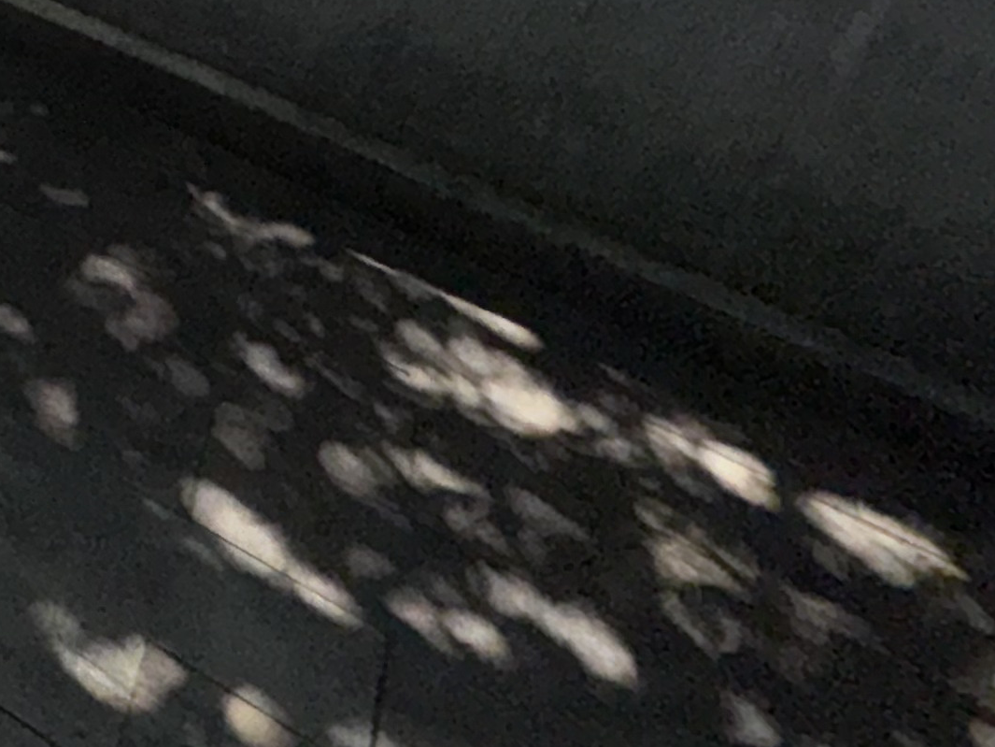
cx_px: -850
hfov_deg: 21.3
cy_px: -467
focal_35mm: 53
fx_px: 1524
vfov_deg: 21.5
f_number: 2.2
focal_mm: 2.22
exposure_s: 1/1143
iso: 32
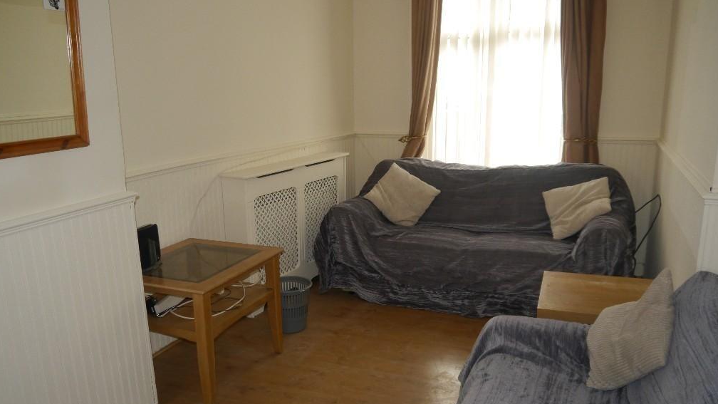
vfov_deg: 37.7
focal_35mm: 31
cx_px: 356
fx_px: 590
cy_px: 227
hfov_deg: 62.6
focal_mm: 14
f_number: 3.5
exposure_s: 1/125
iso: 500
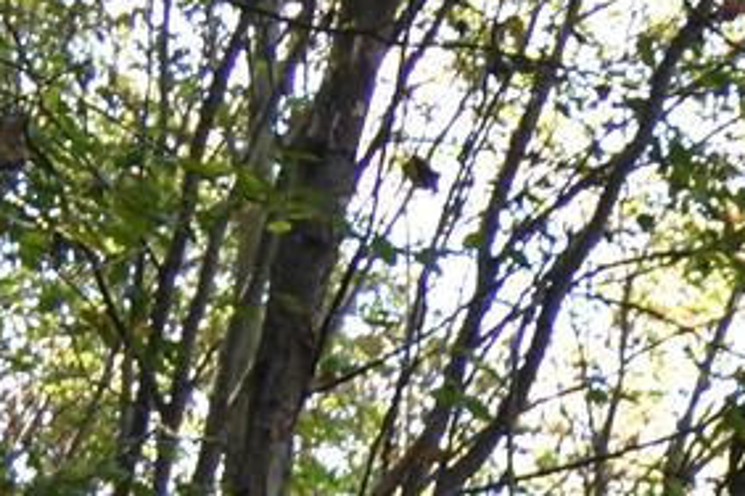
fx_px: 4056
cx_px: 1707
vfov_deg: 6.2
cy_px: 1727
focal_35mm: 196
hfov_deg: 9.5
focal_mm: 18
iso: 220
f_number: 3.5
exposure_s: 1/80
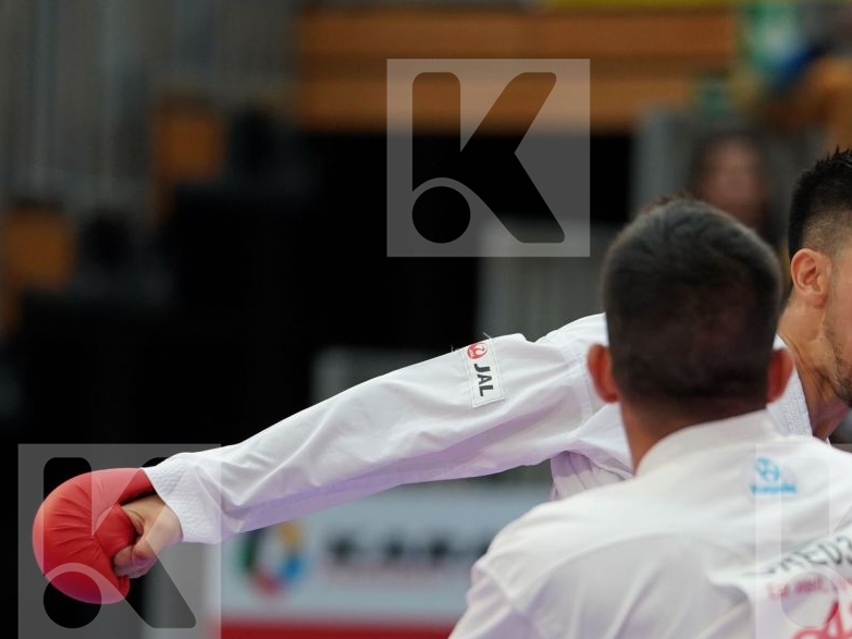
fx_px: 10877
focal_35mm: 442
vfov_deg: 3.4
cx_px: 489
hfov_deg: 4.5
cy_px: 543
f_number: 2.8
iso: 1600
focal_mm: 200
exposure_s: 1/1000
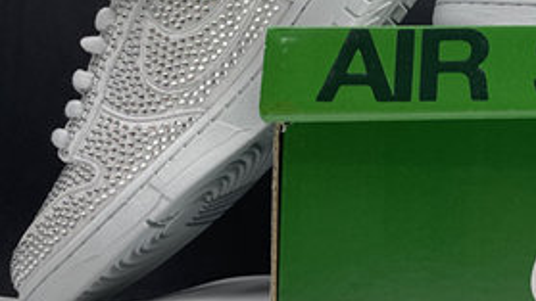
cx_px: 519
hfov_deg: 28.2
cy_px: 83
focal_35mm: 71
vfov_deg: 16.9
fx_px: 1009
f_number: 1.6
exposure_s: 1/121
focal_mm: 4.2
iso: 80
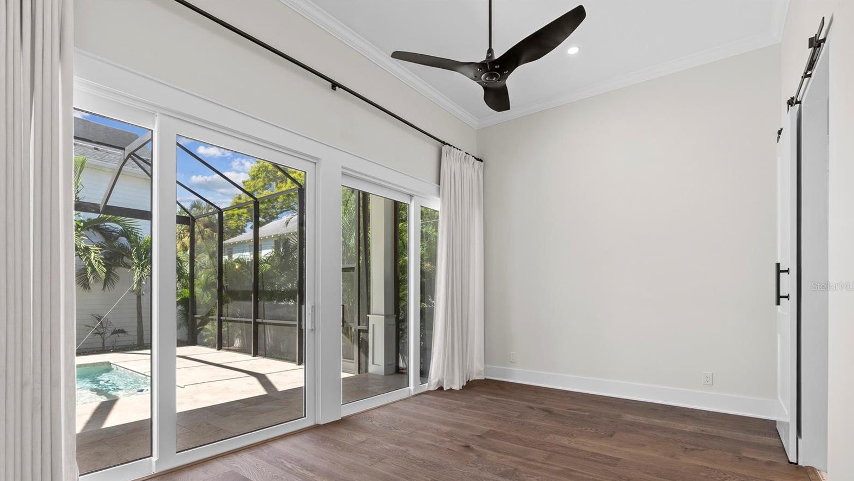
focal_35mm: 17
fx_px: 385
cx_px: 427
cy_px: 286
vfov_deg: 63.4
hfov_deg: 95.9
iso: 250
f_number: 9
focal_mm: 16
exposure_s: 1/2
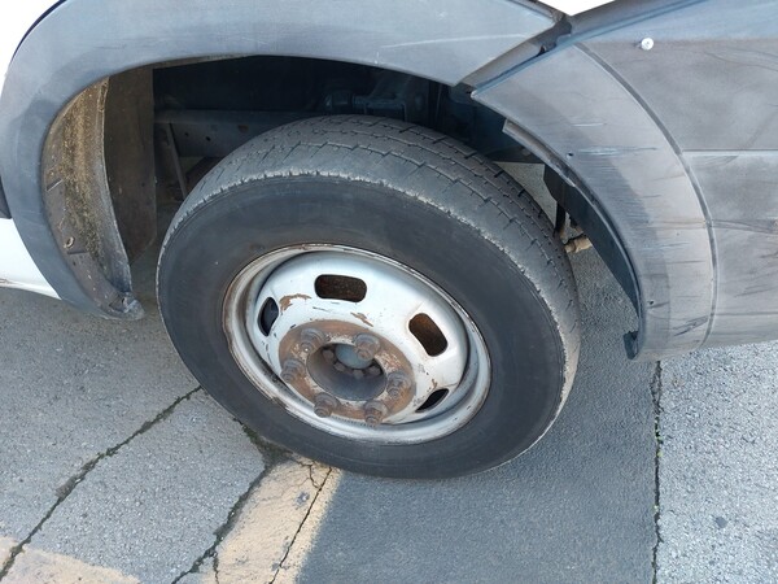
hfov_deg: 69.4
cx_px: 389
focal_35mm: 25
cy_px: 292
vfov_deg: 54.9
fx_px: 562
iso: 100
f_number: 1.8
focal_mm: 5.23
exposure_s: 1/100
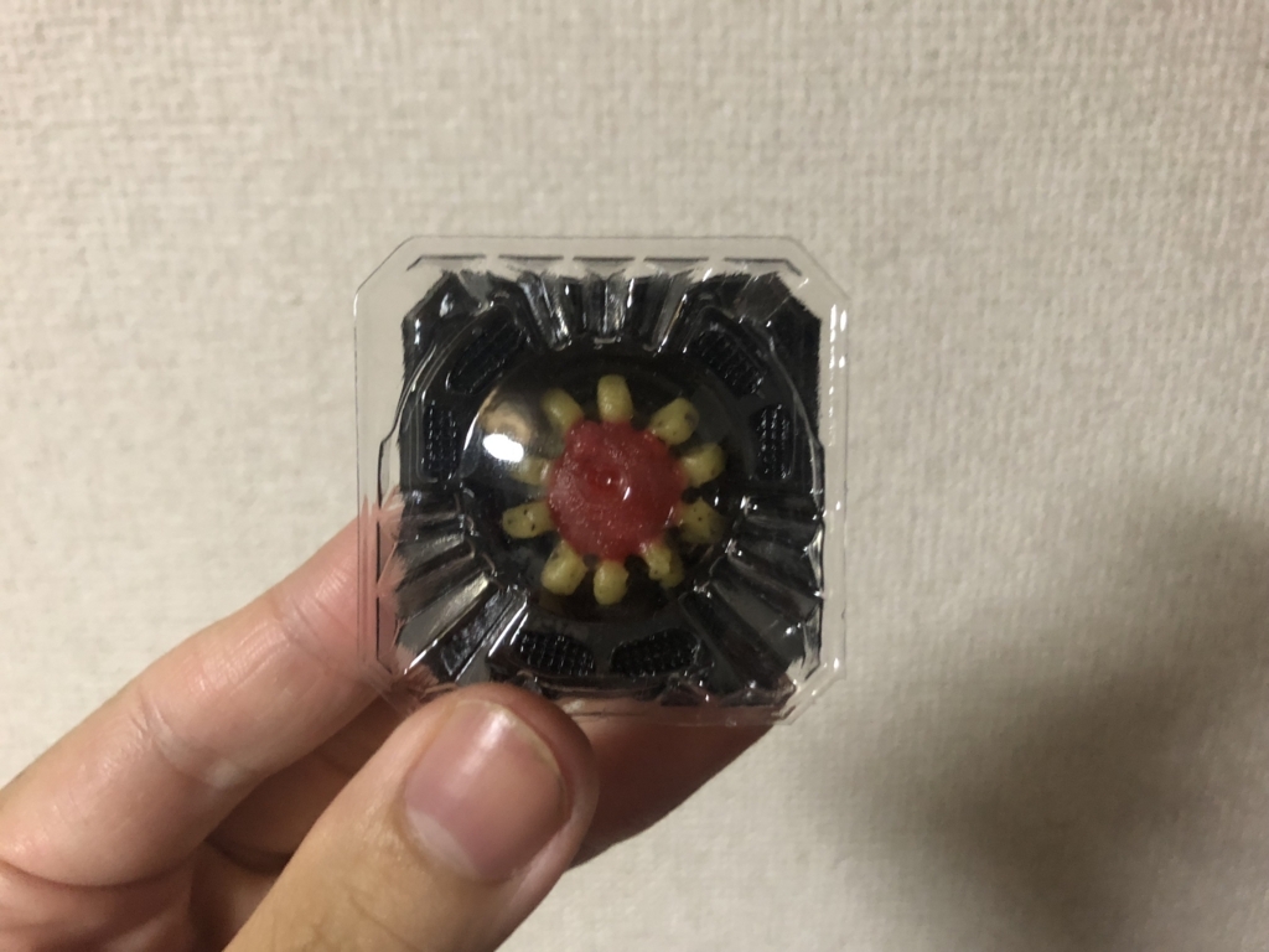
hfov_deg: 63.4
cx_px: 634
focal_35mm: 28
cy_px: 476
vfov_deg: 49.7
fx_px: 1026
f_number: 1.8
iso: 100
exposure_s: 1/9
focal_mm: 3.99
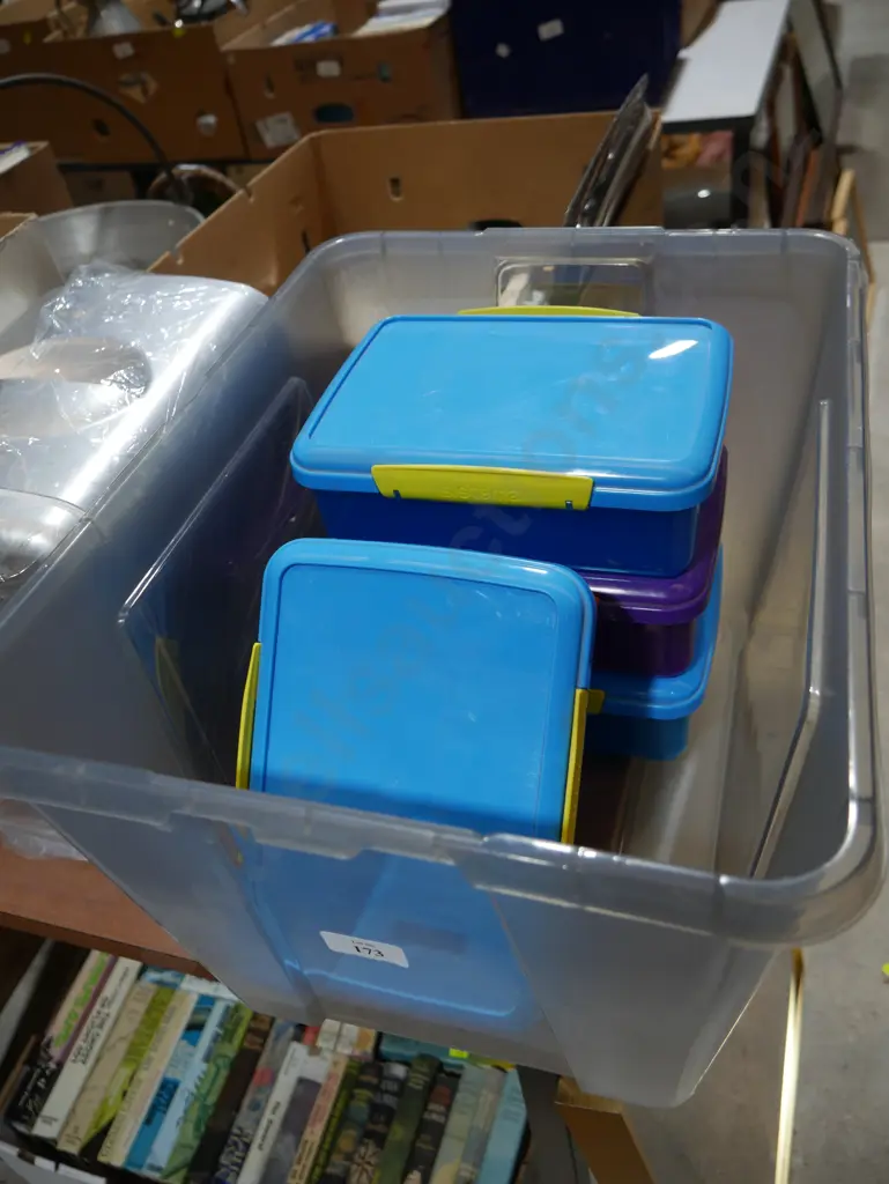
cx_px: 444
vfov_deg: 63.4
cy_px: 592
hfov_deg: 49.8
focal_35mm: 28
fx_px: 958
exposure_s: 1/100
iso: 200
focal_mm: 14
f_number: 3.5
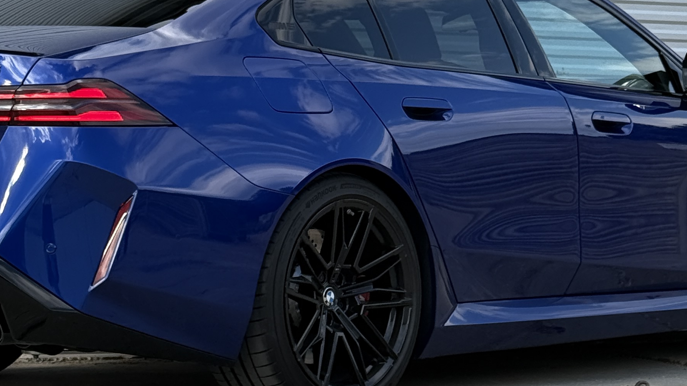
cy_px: 169
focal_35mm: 118
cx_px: 370
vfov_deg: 10.3
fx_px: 2149
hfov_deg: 18.2
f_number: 1.78
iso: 100
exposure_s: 1/1980
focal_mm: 6.76
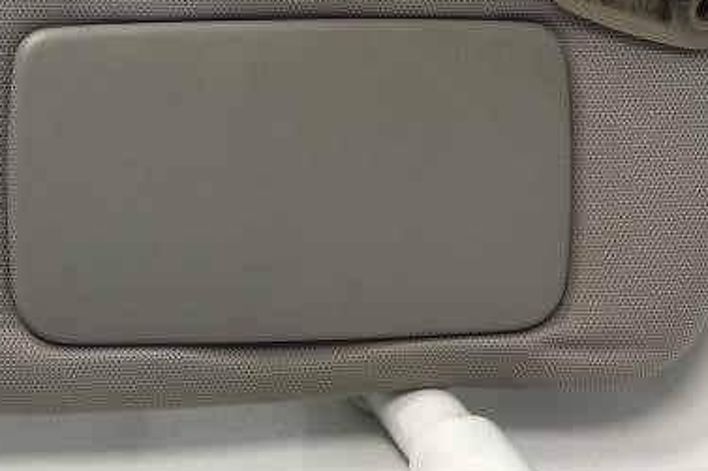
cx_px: 62
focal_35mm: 64
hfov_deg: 30.0
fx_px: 1258
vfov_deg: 21.0
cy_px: 114
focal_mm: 4.15
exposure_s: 1/60
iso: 25
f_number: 2.2
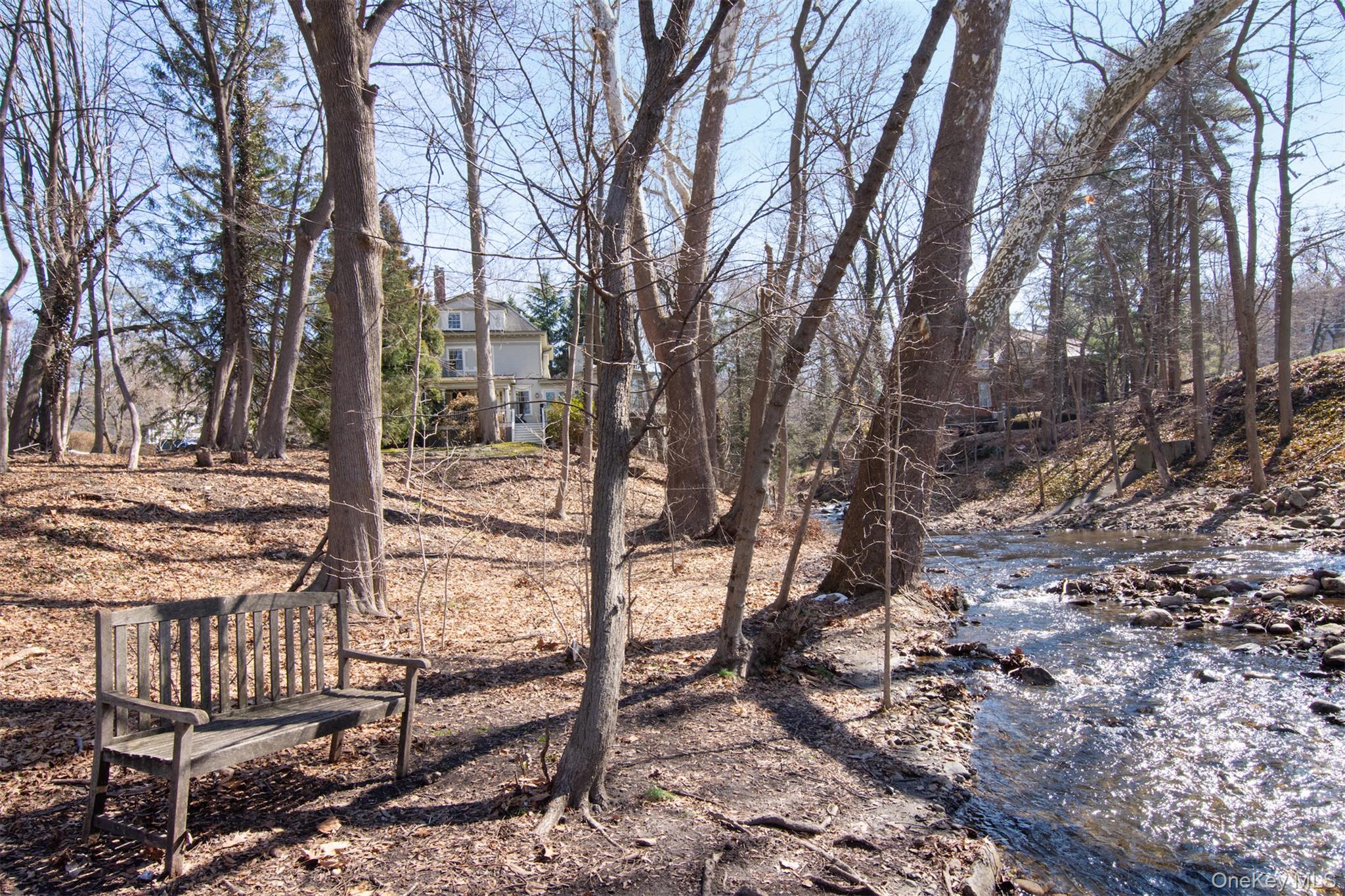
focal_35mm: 21
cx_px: 672
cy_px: 448
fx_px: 784
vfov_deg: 59.5
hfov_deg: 81.2
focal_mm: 14
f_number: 11
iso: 640
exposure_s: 1/200
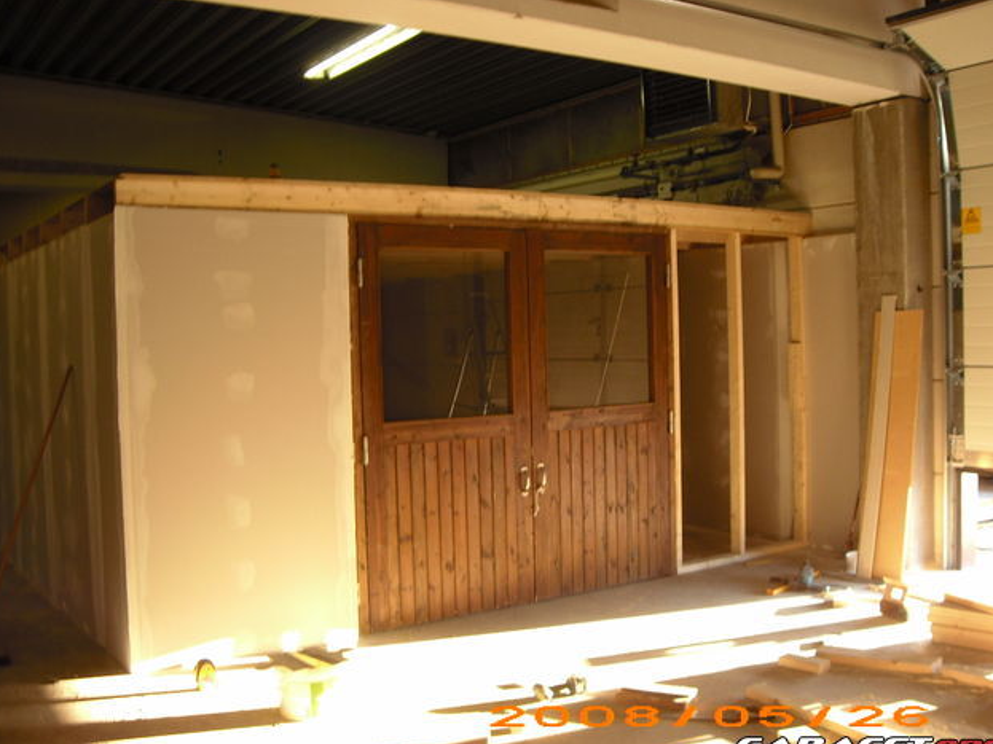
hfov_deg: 49.0
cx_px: 499
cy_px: 379
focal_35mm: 38
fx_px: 1090
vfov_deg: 37.7
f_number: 2.7
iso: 100
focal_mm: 6.2
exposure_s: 1/20
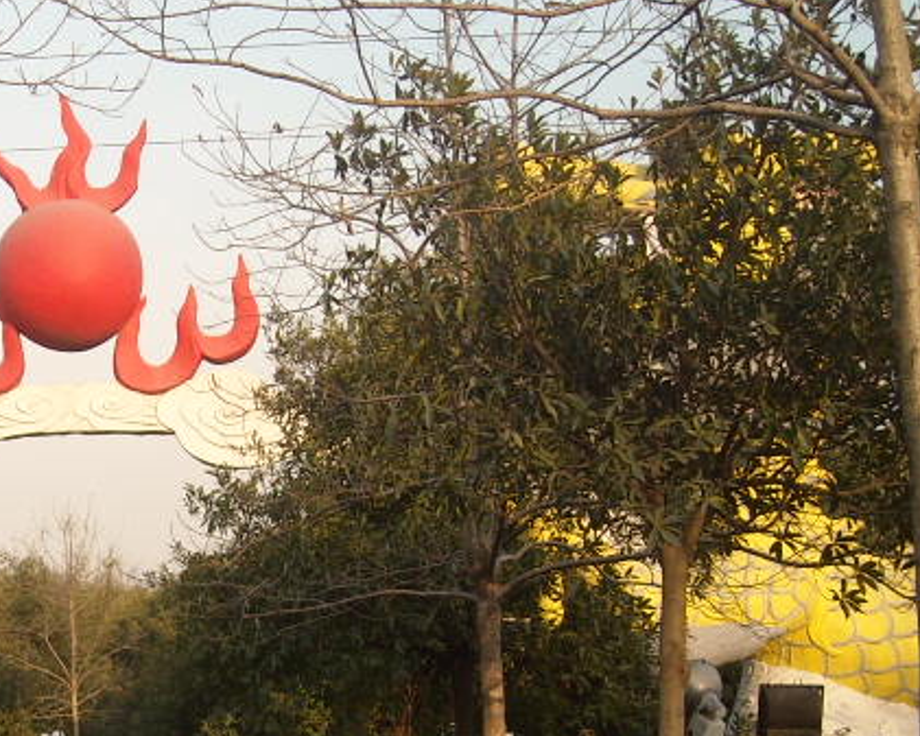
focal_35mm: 83
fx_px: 2260
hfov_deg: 22.4
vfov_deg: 18.2
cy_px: 670
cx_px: 70
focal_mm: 5.7
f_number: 2.8
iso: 64
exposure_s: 1/369
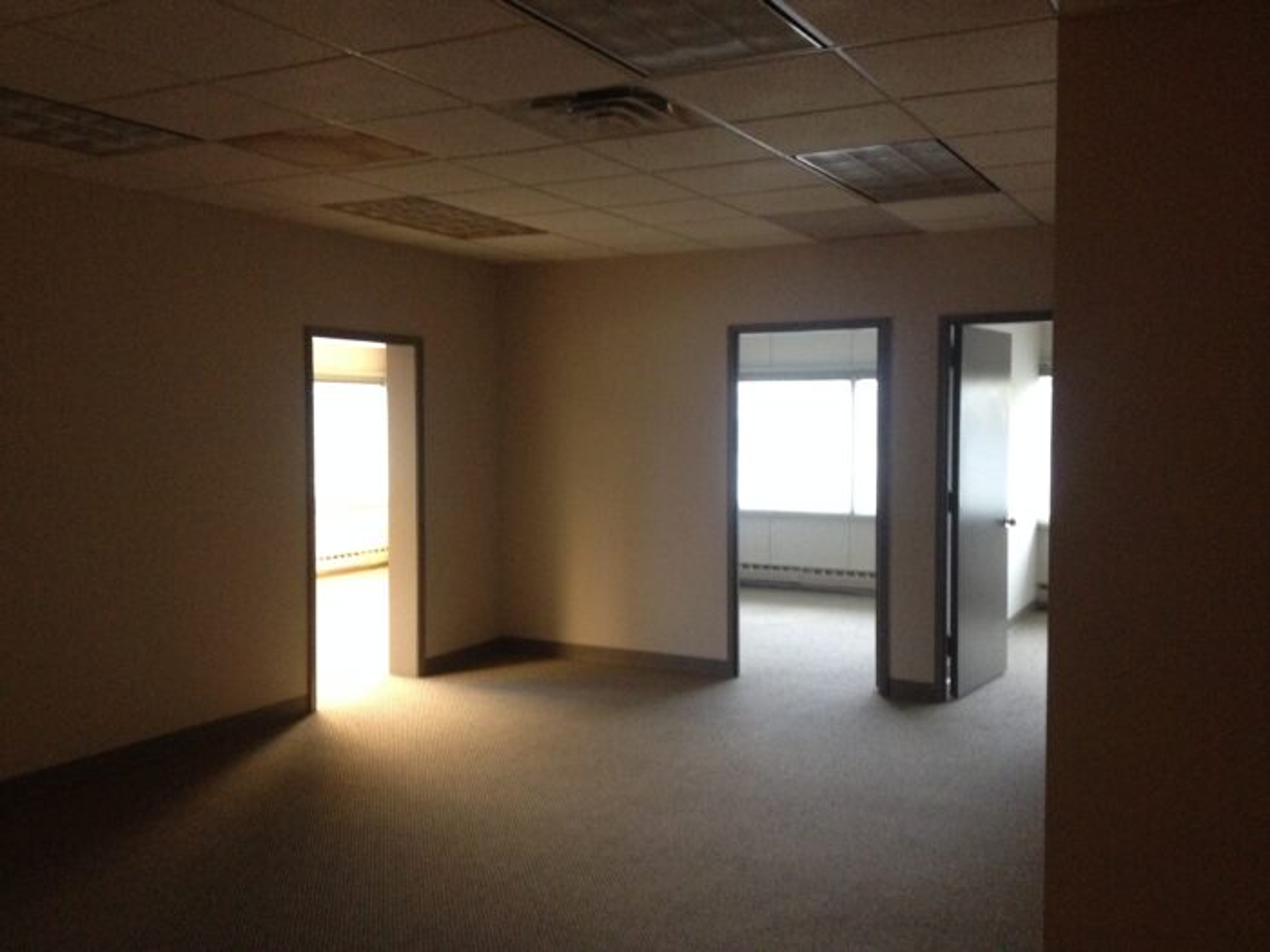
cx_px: 635
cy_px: 476
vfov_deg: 40.7
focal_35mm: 35
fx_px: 1284
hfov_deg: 52.6
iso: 400
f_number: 2.4
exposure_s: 1/17
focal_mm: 4.28
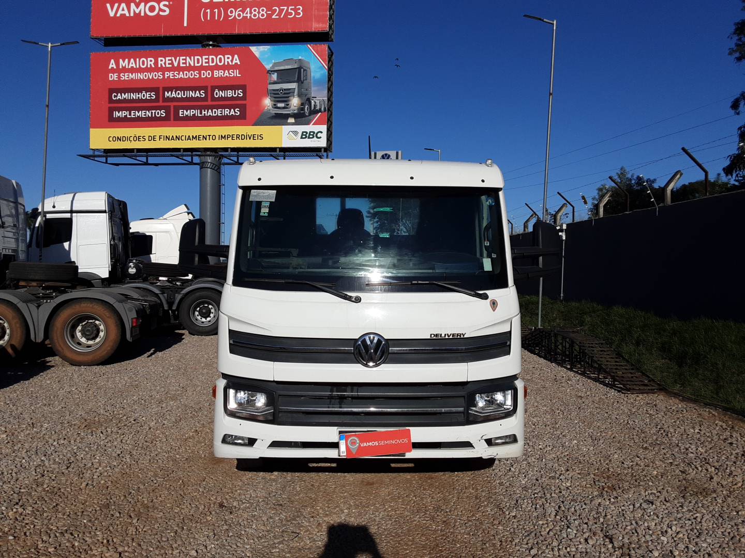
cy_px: 279
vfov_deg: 49.7
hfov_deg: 63.4
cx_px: 372
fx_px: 603
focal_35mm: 28
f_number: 1.9
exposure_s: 1/4310
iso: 40
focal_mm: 2.9
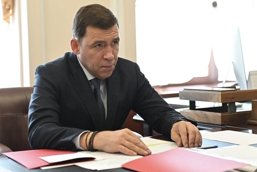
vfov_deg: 19.5
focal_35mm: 70
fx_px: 500
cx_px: 128
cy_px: 86
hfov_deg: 28.8
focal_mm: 70
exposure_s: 1/125
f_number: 3.2
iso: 1250
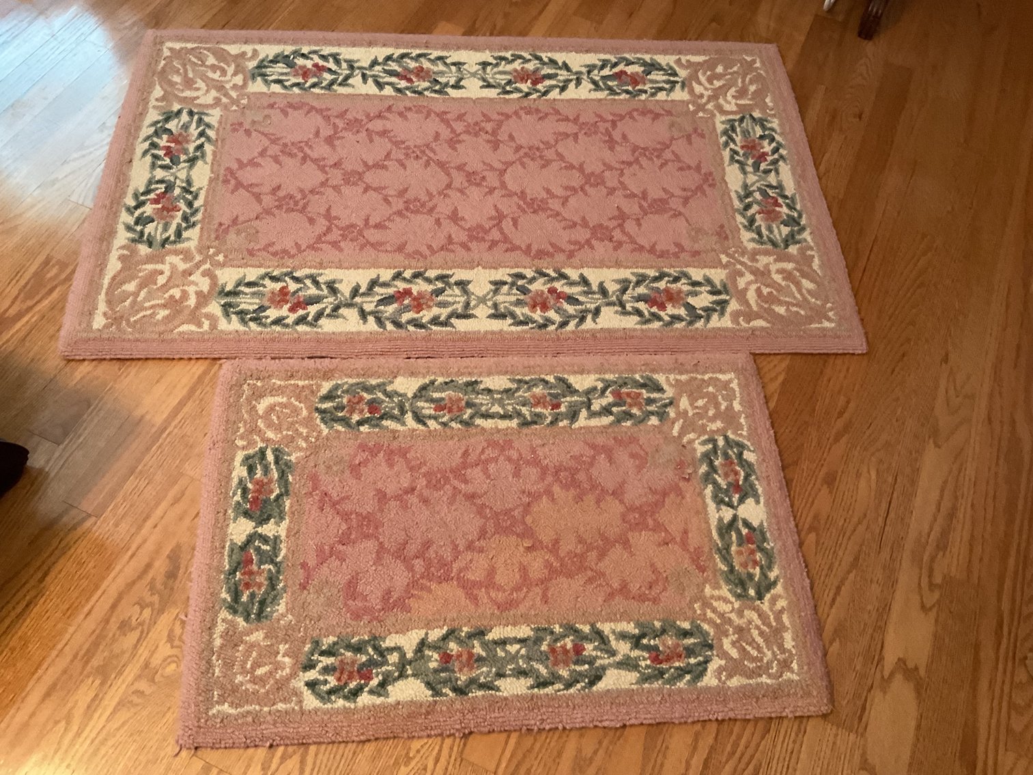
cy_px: 388
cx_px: 516
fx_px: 865
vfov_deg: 48.2
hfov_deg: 61.7
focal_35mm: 29
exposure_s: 1/60
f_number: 1.8
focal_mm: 3
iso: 250
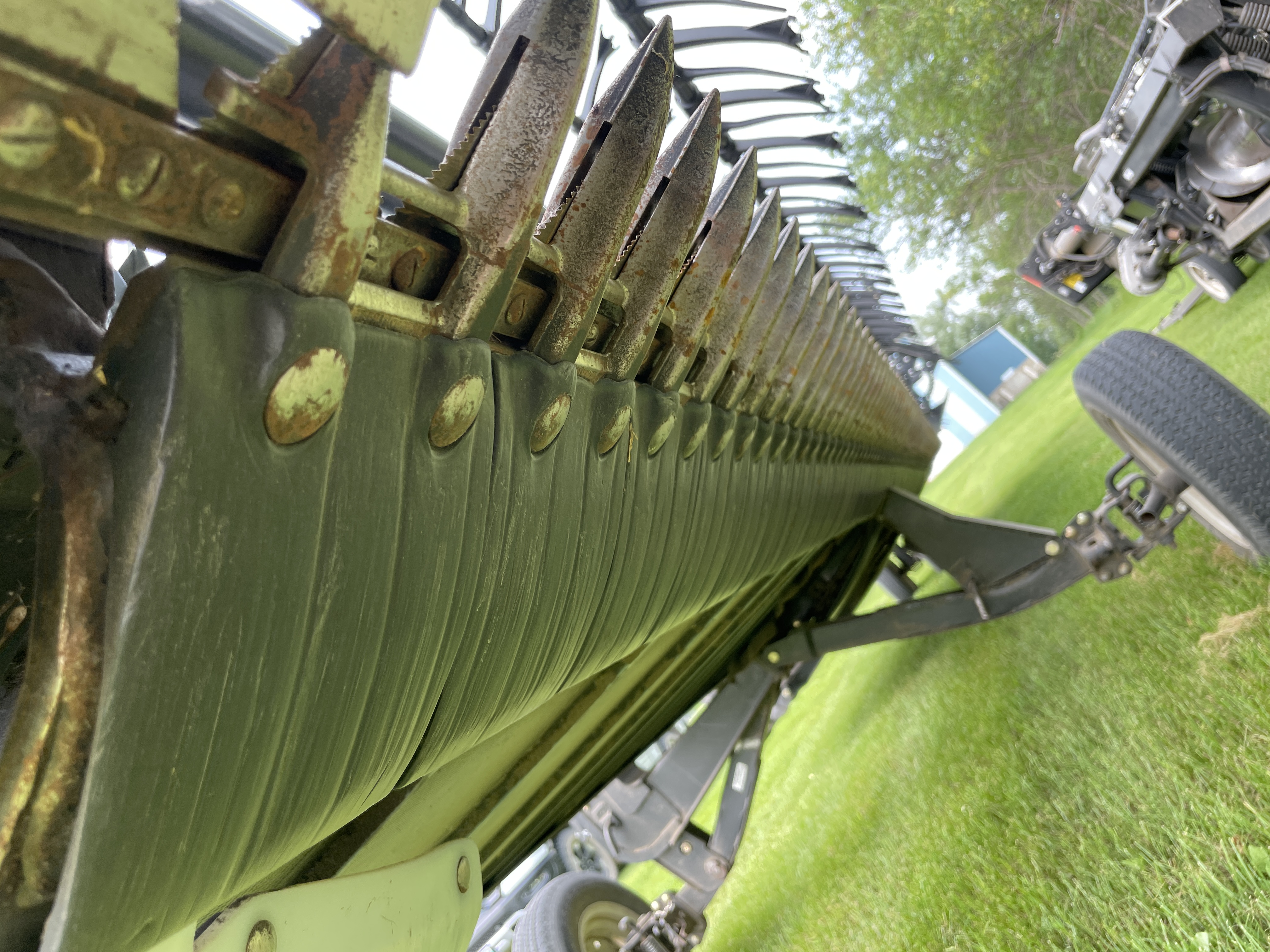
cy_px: 476
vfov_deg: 53.1
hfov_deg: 67.3
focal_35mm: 26
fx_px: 954
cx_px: 635
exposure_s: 1/164
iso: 32
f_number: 1.6
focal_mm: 4.2
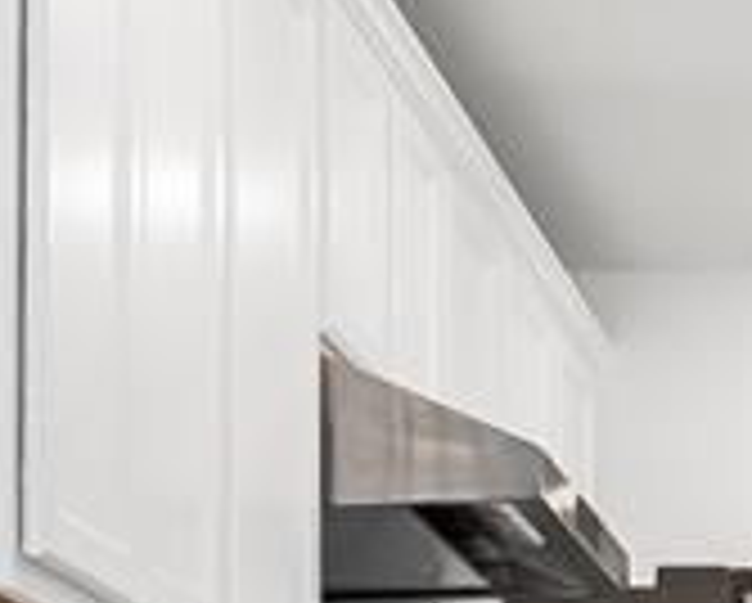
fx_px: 3454
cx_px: 1067
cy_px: 842
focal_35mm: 155
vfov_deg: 9.7
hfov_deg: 12.0
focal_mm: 18
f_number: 8
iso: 160
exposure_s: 1/20
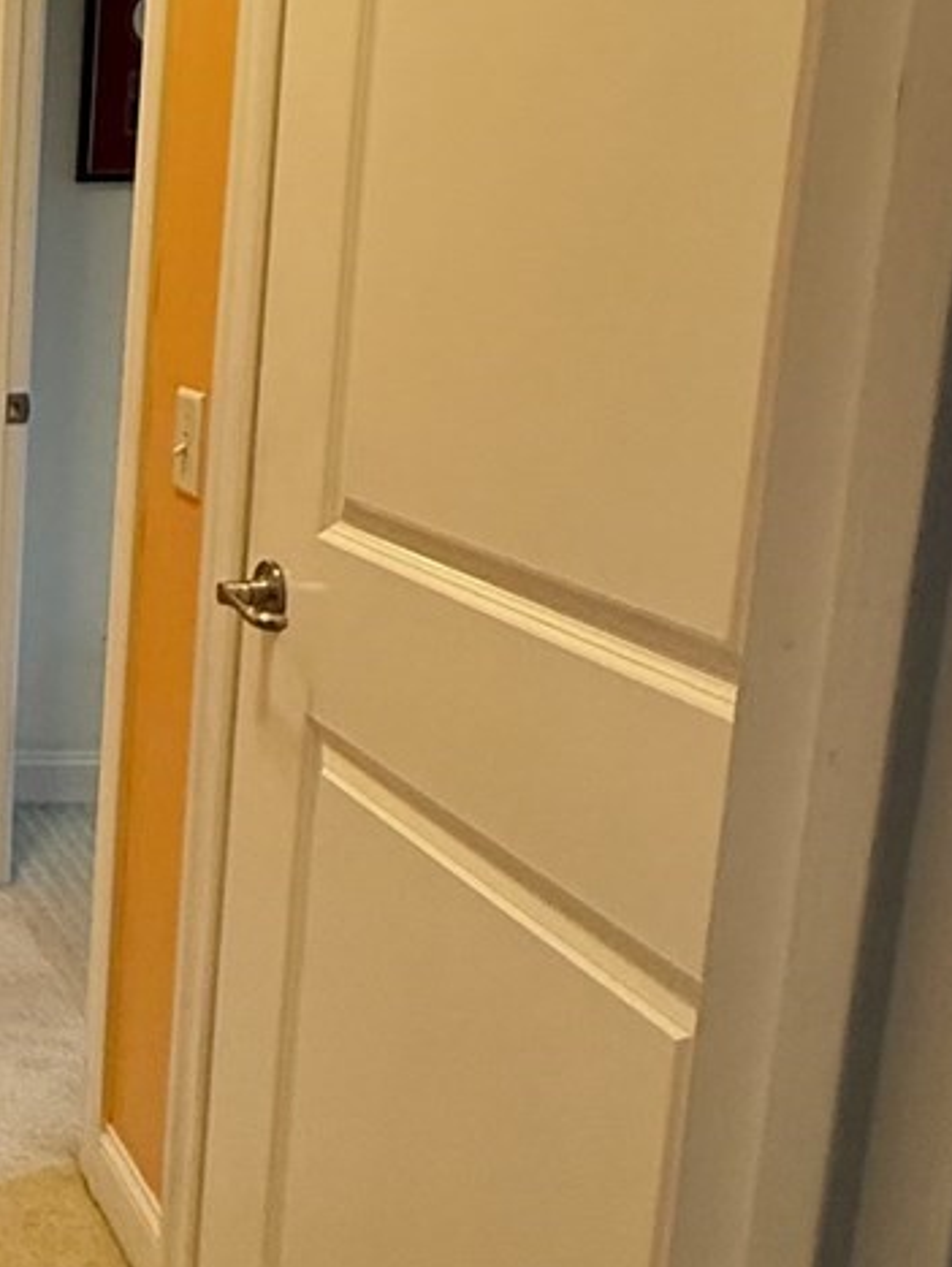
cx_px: -480
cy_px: 532
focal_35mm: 46
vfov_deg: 41.1
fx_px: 1684
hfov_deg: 24.5
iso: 400
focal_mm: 2.22
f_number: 2.2
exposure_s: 1/120
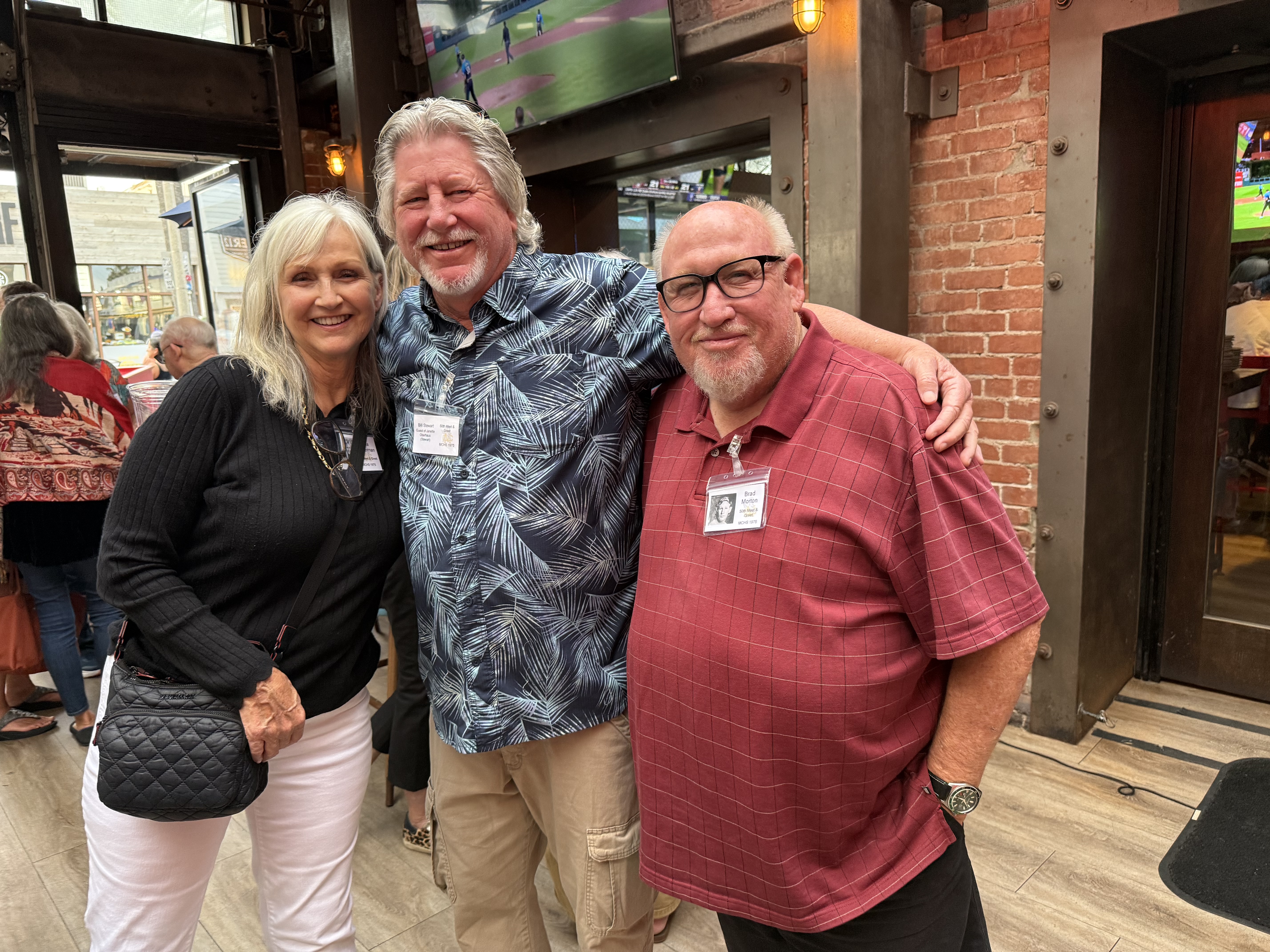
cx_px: 635
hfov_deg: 71.6
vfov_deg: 56.8
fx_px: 881
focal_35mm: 24
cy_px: 476
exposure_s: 1/60
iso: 250
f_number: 1.78
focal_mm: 6.76
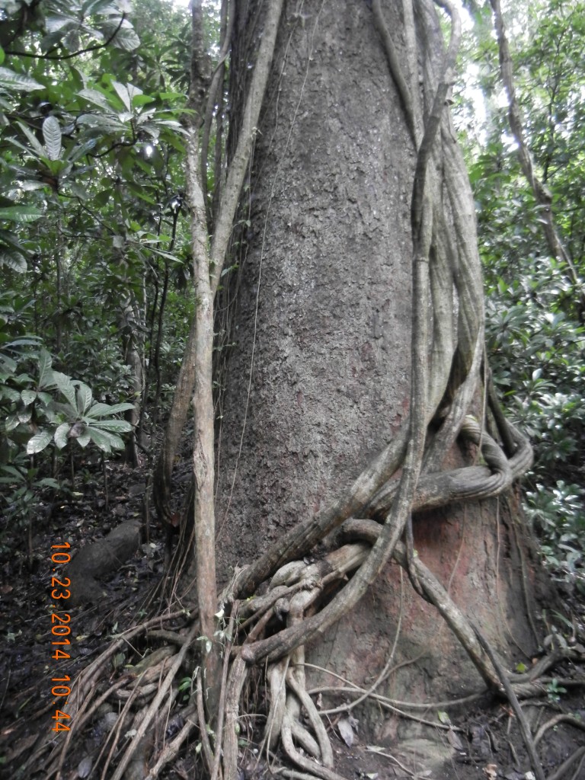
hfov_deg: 46.8
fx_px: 676
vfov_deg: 60.0
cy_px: 390
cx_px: 292
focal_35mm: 30
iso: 200
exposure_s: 1/5.8
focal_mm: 5.4
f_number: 3.5
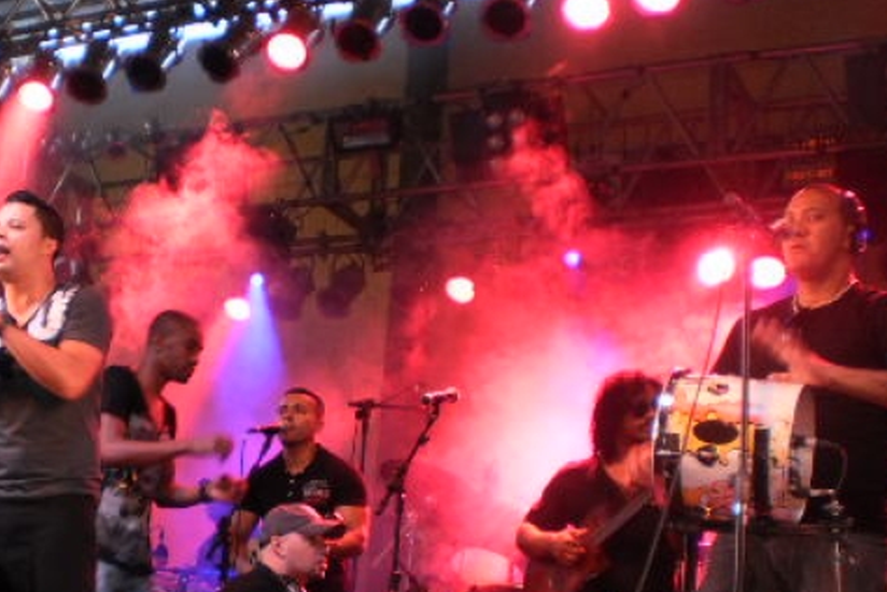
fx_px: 1553
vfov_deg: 21.5
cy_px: 366
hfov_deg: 31.1
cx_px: 176
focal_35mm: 63
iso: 160
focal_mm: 6.3
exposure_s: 1/30
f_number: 3.1
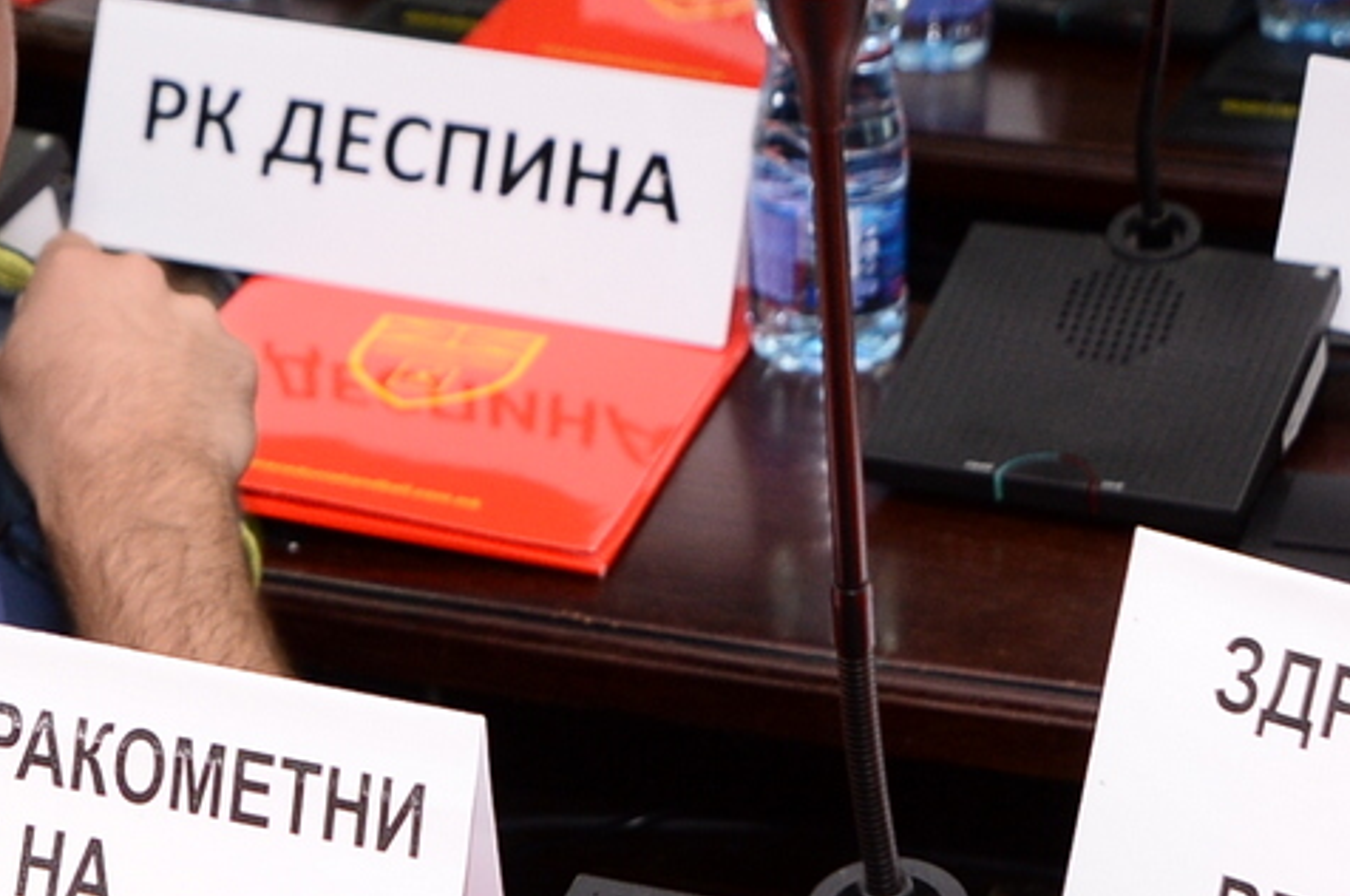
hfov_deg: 13.7
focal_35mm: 147
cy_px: 373
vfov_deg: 9.3
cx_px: -74
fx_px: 5505
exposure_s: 1/80
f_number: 4.5
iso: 1000
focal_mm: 35
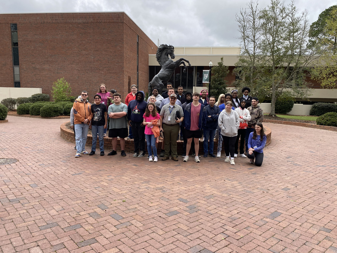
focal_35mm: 26
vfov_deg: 53.1
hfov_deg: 67.3
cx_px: 168
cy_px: 126
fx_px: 253
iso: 32
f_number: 1.8
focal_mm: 4.25
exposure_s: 1/588
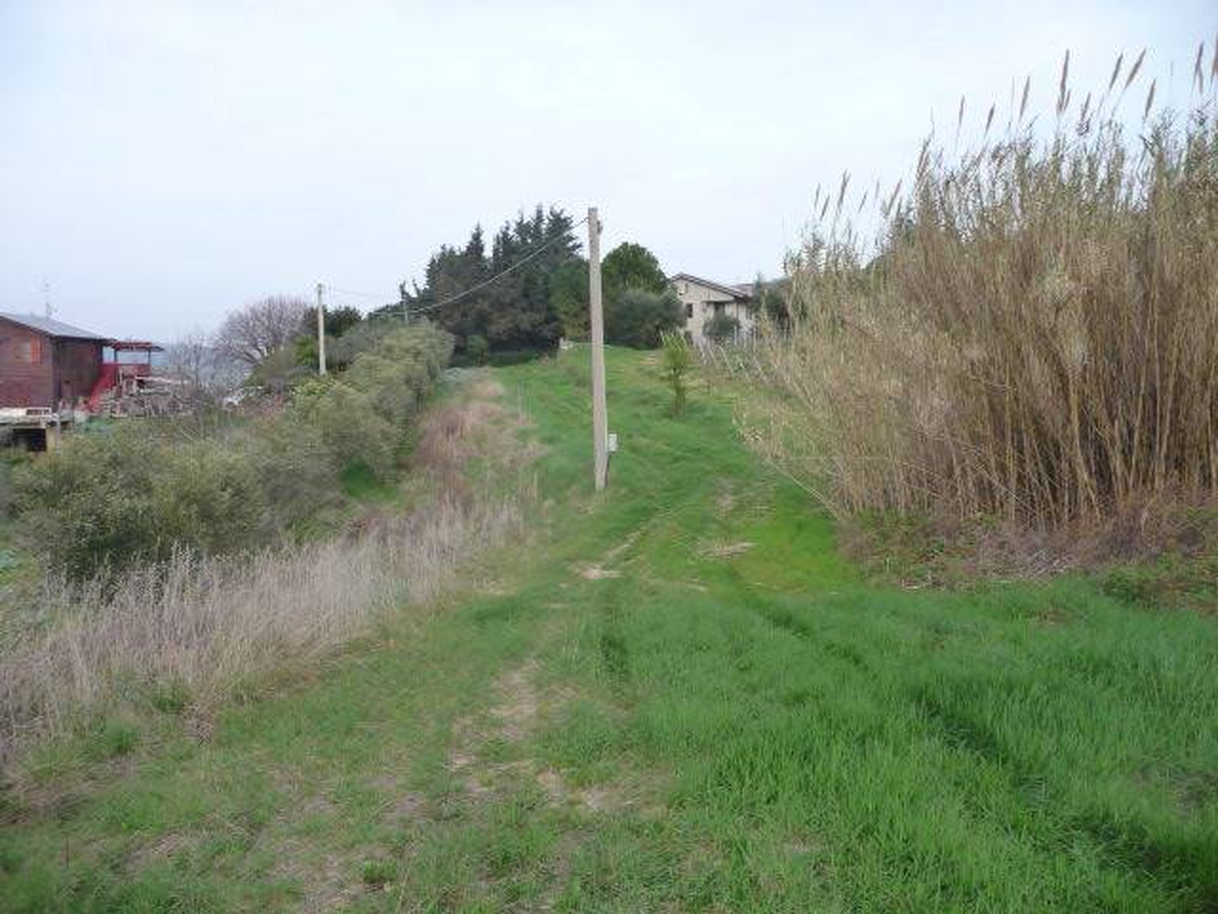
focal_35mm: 28
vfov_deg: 49.7
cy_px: 457
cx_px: 609
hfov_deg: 63.4
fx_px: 985
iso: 160
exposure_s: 1/320
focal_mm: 4.7
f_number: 3.3
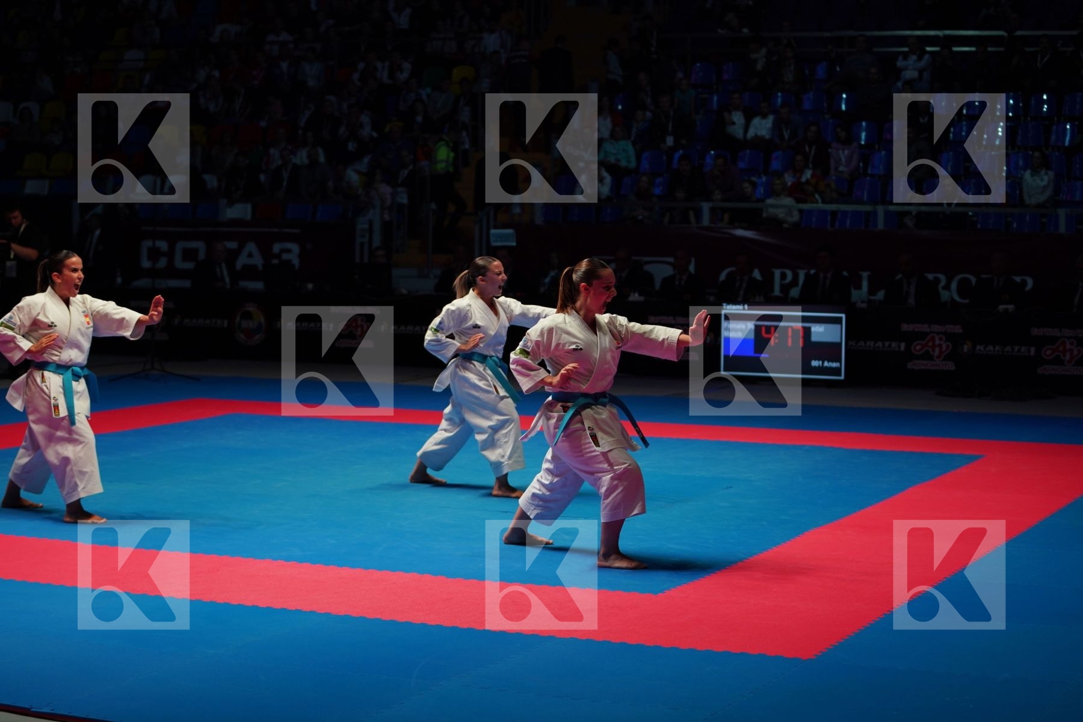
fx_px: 2106
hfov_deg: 28.8
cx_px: 542
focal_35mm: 70
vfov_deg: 19.5
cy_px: 361
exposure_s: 1/500
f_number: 2.8
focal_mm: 70
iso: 500
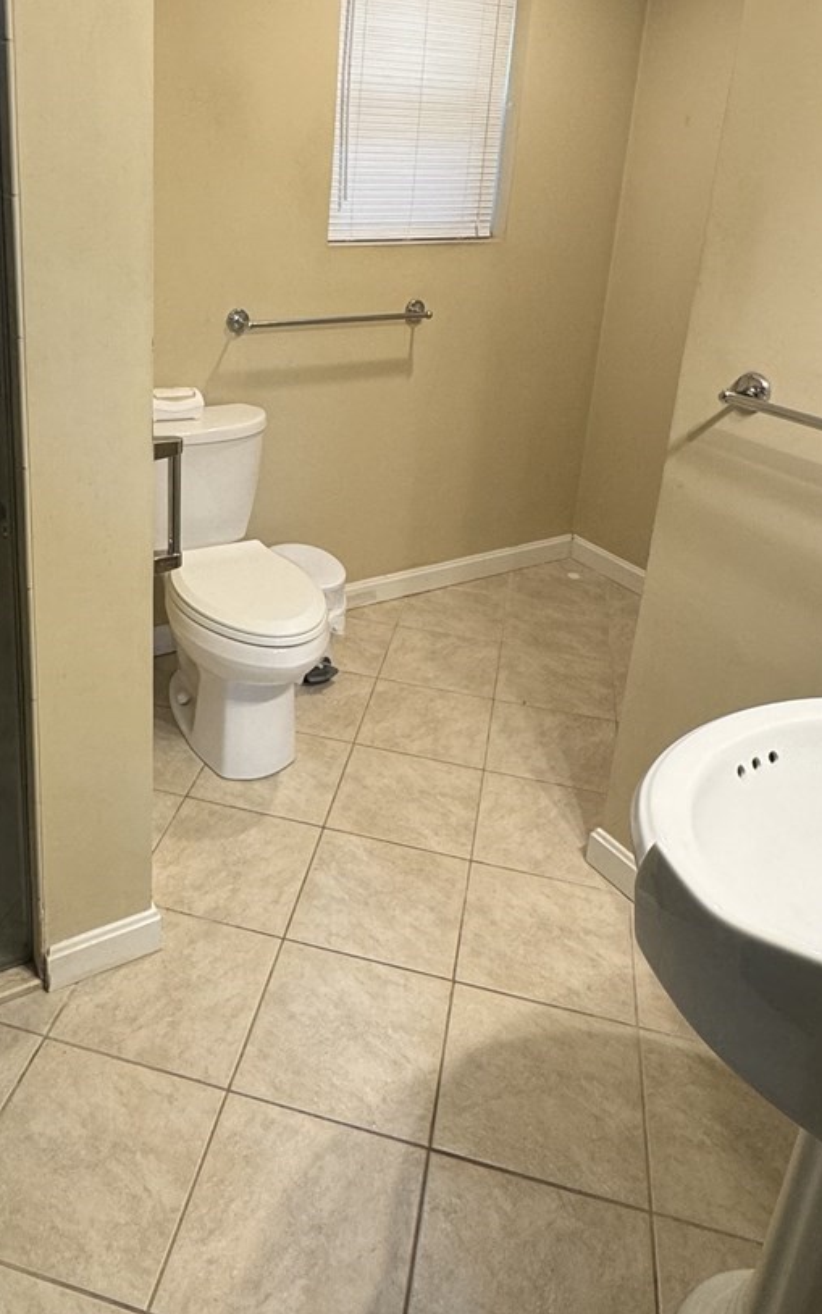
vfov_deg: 64.7
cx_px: 299
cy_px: 437
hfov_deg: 44.1
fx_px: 1003
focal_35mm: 28
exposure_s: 1/60
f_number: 2.2
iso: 200
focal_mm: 2.22
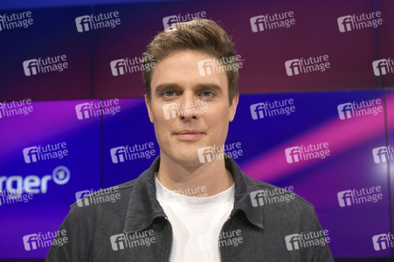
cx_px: 197
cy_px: 131
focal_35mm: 44
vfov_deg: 30.5
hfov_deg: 44.5
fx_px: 481
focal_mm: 44
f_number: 4.5
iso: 1600
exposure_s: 1/250
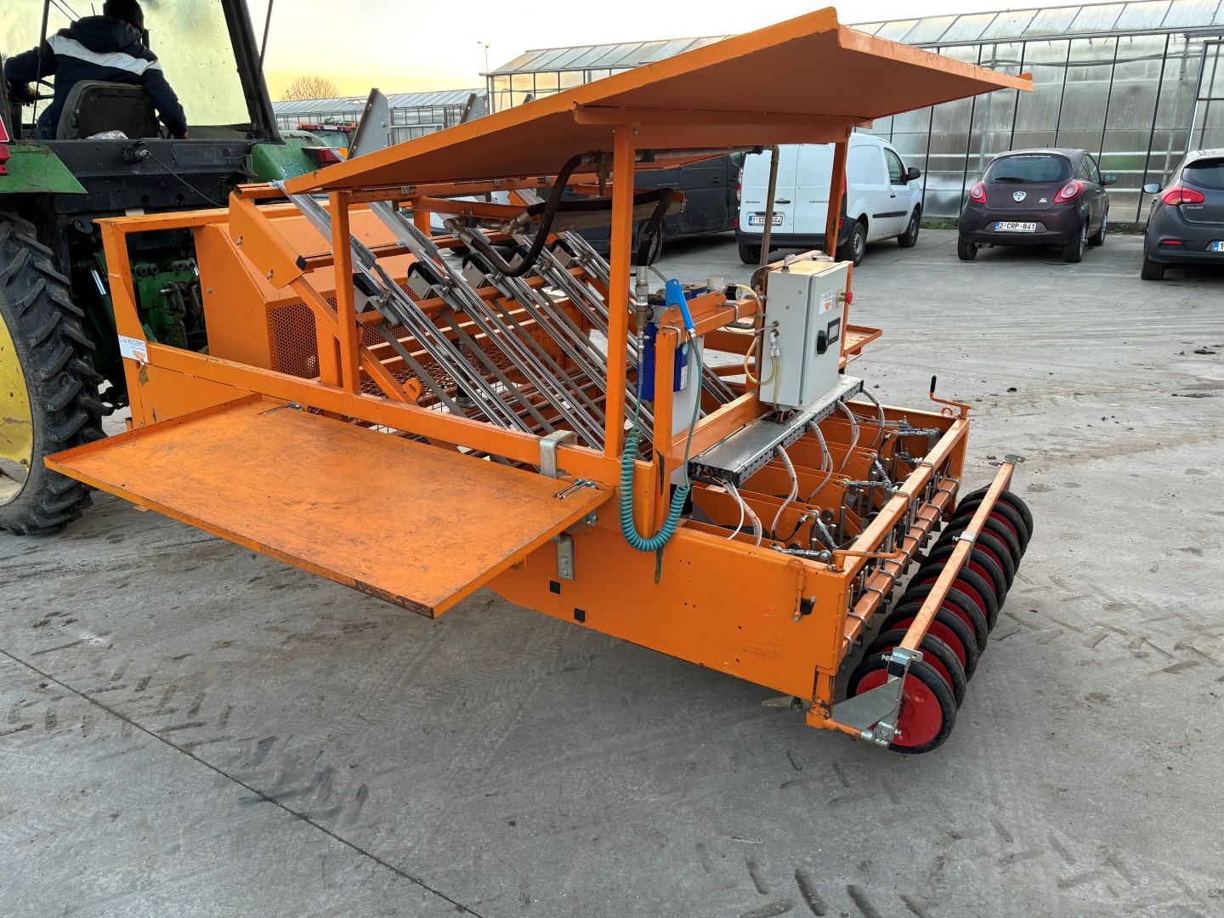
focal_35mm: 26
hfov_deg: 67.3
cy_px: 459
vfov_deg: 53.1
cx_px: 612
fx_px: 919
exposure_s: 1/121
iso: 64
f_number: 1.6
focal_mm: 5.96
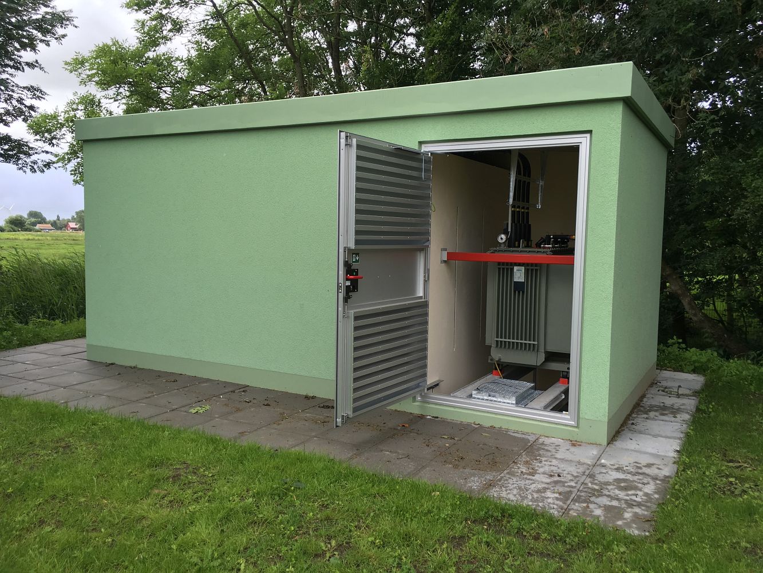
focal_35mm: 29
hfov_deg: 61.7
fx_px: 639
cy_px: 286
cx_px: 382
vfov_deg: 48.2
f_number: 2.2
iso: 25
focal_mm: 4.15
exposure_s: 1/425
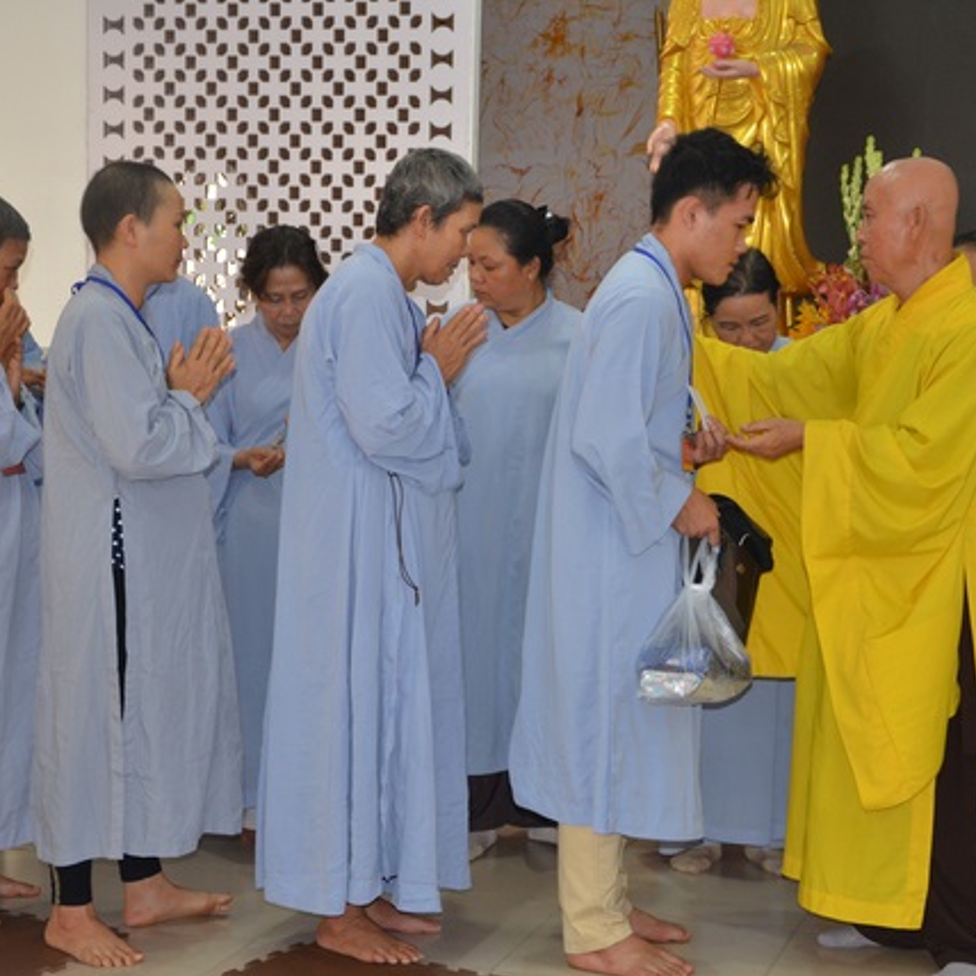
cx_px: 543
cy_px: 487
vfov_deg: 25.5
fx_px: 2158
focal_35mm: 68
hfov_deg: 25.5
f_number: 5
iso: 800
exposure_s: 1/60
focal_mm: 35
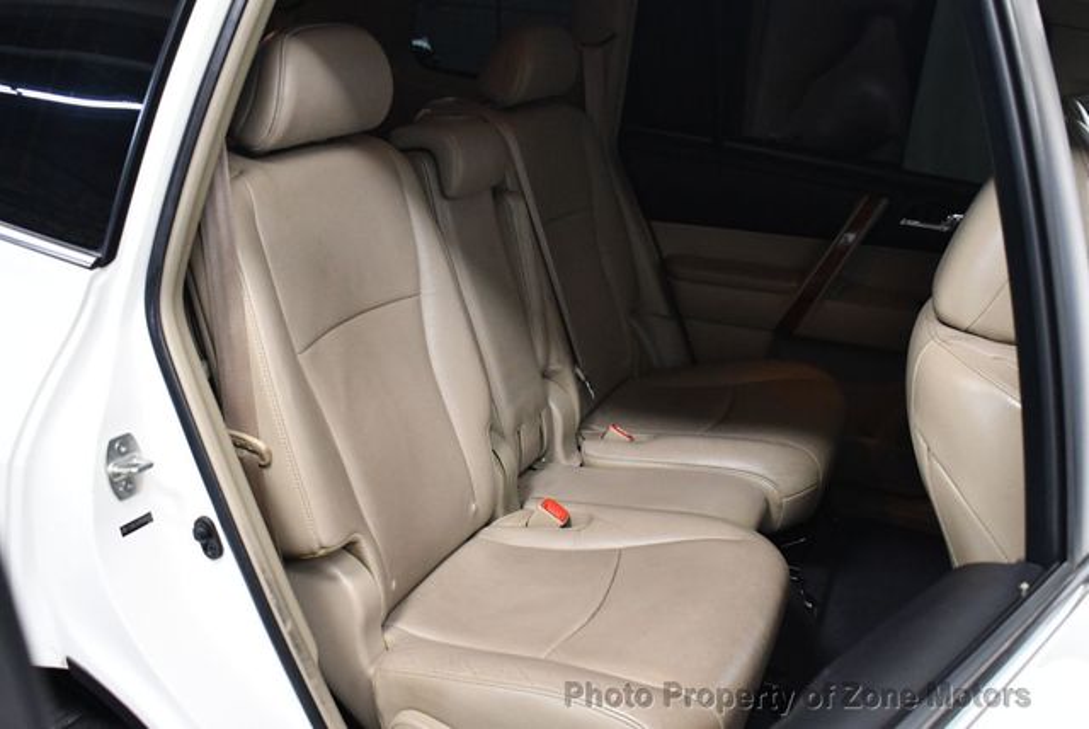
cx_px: 544
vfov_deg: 36.9
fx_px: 1090
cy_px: 364
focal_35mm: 36
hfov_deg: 53.1
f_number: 3.5
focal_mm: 18
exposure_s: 1/125
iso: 2800
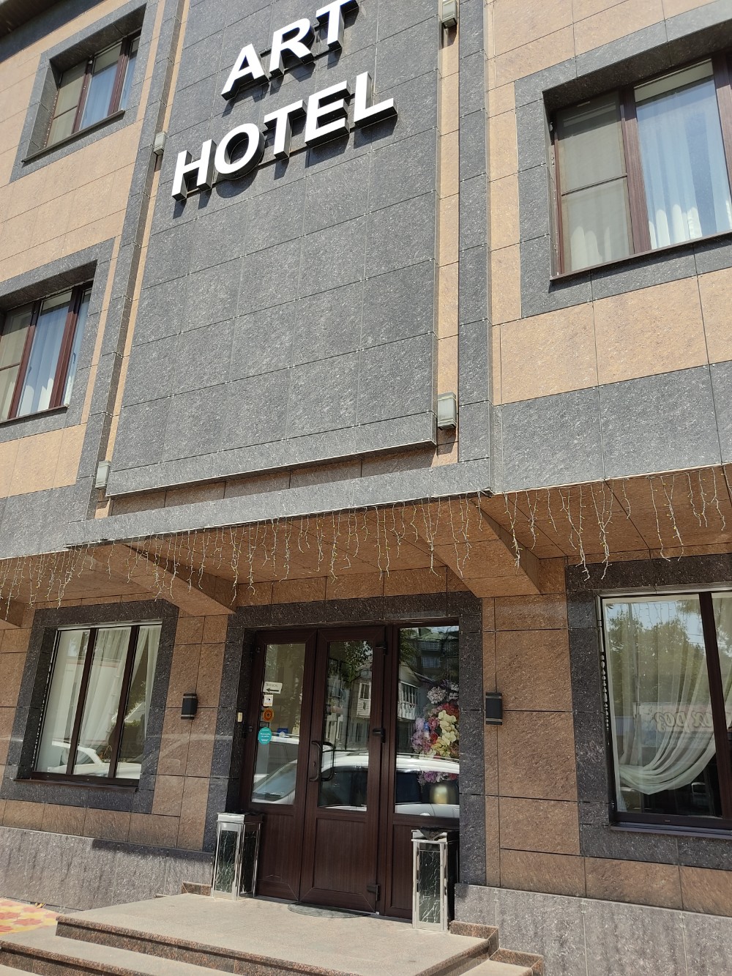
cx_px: 366
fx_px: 733
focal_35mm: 26
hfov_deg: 53.1
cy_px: 488
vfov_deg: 67.3
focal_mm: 4.74
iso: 100
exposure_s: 1/769
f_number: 1.79
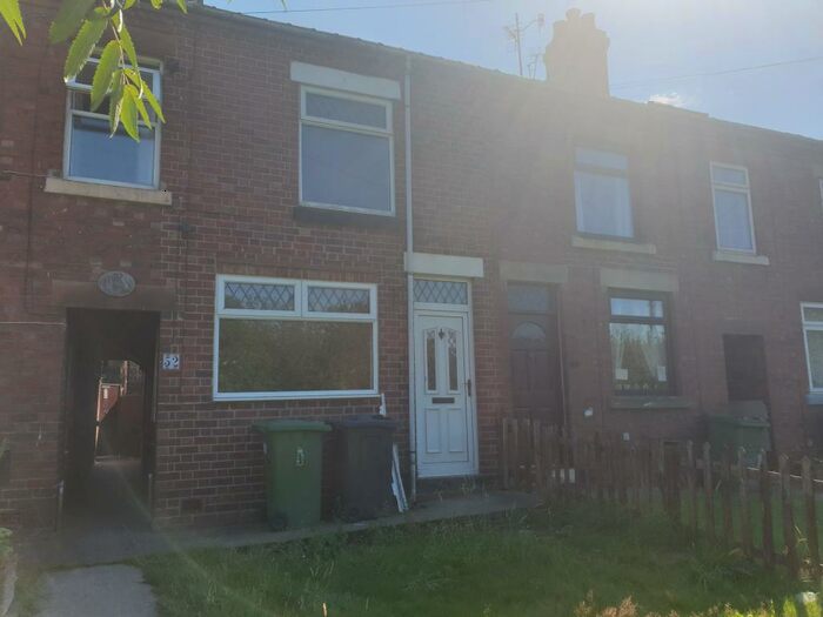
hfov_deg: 67.3
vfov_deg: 53.1
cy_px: 308
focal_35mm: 26
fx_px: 618
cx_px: 412
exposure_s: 1/1486
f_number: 2.4
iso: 50
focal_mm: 4.3
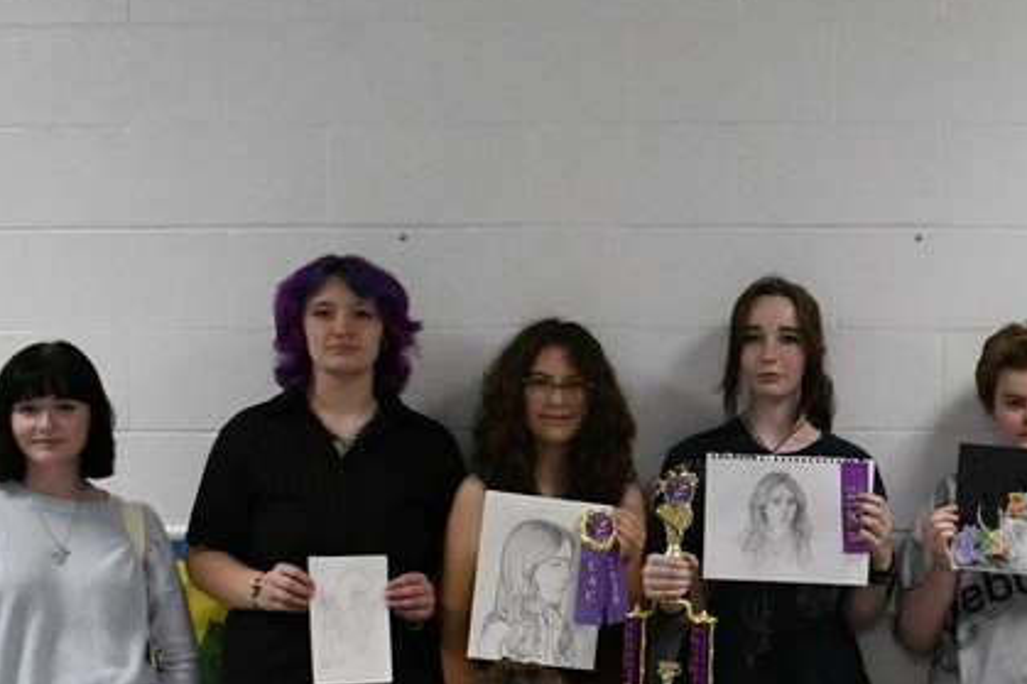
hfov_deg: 28.7
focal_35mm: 66
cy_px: 624
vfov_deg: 20.2
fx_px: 1882
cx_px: 1012
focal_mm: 18
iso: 10000
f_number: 5
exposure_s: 1/320
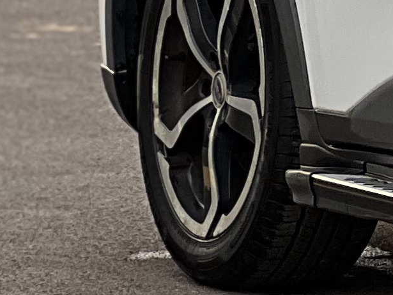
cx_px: 1281
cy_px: -165
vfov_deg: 2.9
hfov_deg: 3.8
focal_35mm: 505
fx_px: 5732
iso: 20
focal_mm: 9
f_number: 2.8
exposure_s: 1/121
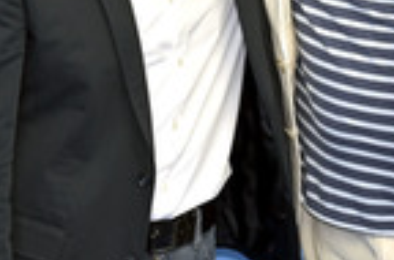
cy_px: 3
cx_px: 264
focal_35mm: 220
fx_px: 2400
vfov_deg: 6.2
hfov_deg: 9.4
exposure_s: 1/200
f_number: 4
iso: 160
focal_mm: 70
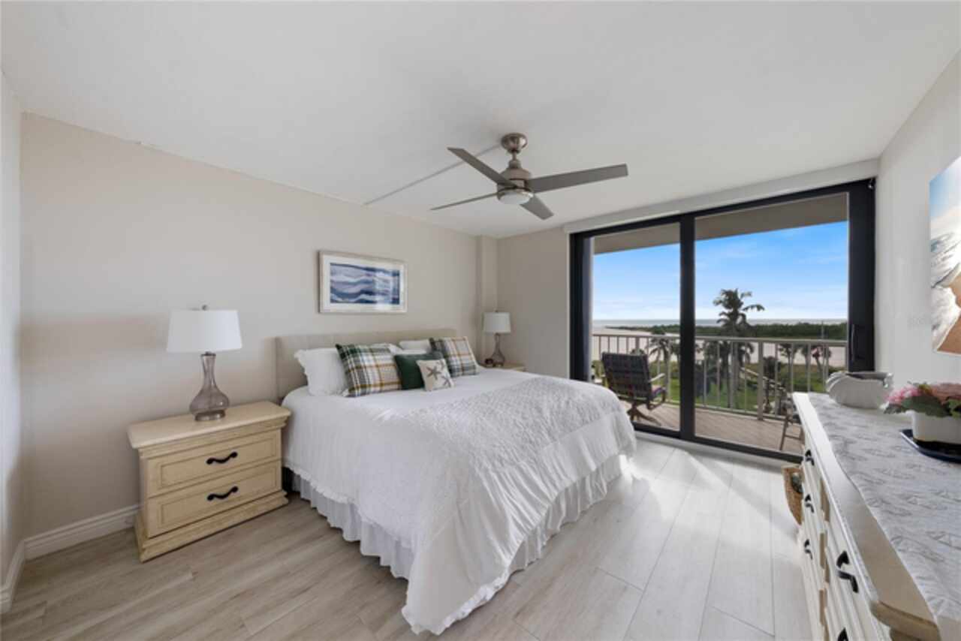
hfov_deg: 112.6
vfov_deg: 90.0
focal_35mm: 12
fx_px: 320
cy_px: 320
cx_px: 480
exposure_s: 1/6
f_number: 9
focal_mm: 12
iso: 200
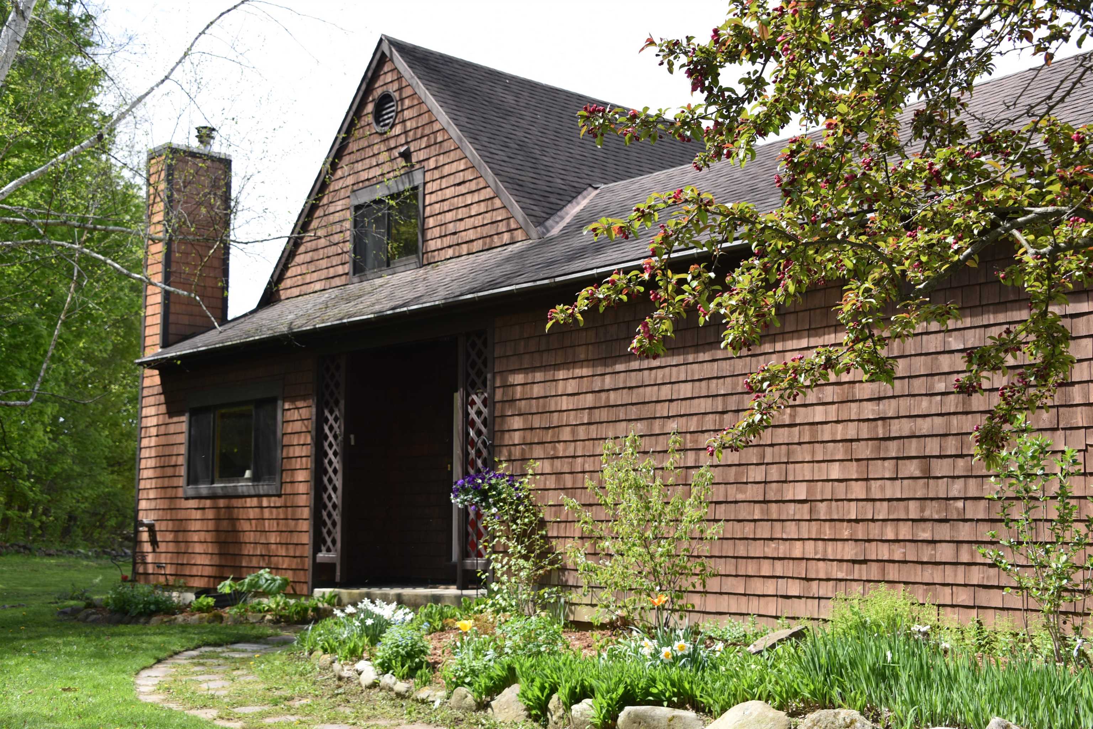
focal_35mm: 44
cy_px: 364
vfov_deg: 30.5
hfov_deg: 44.5
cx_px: 546
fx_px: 1336
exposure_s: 1/160
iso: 100
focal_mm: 44
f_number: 6.3
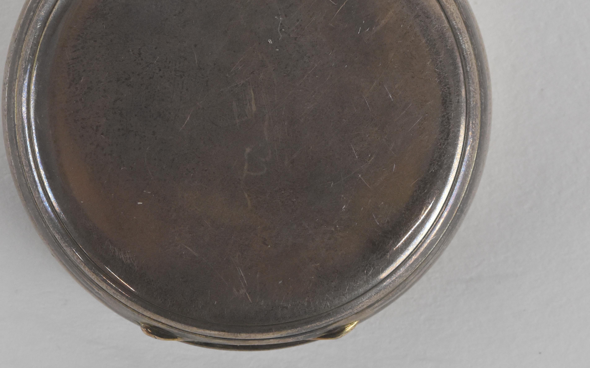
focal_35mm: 253
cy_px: -3
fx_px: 4065
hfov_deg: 8.3
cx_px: 295
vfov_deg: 5.2
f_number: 11
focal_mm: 105
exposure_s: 1/160
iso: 2000
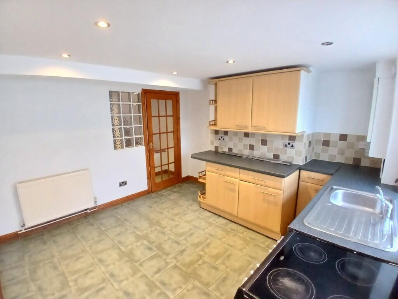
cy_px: 150
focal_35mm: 17
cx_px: 199
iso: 400
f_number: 2.2
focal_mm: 1.4
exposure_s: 1/25
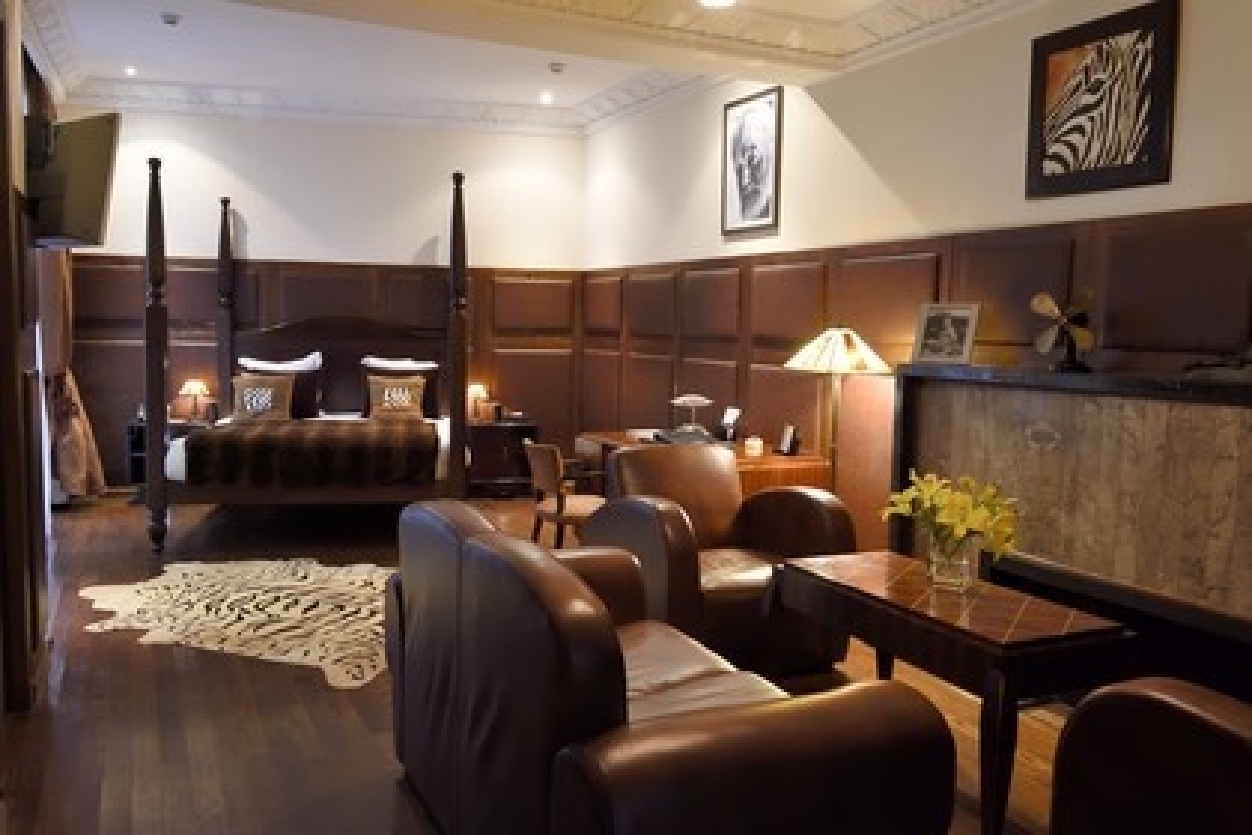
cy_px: 418
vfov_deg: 45.0
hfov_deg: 63.7
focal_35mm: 29
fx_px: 1008
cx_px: 626
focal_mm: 29
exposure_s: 1/15
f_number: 7.1
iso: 3200
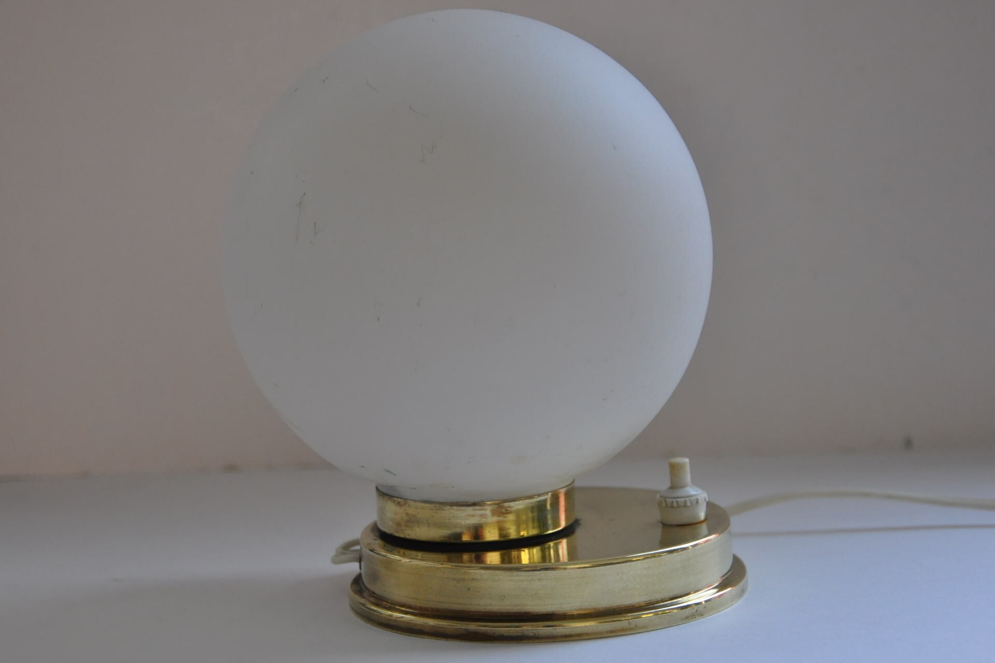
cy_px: 332
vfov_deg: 15.7
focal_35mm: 87
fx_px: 2404
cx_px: 498
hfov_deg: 23.4
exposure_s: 1/125
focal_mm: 58
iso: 1000
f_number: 5
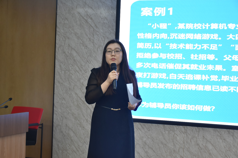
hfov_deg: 28.1
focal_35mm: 72
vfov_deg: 18.9
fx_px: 476
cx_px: 119
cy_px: 79
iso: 900
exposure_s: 1/60
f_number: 4.5
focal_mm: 48
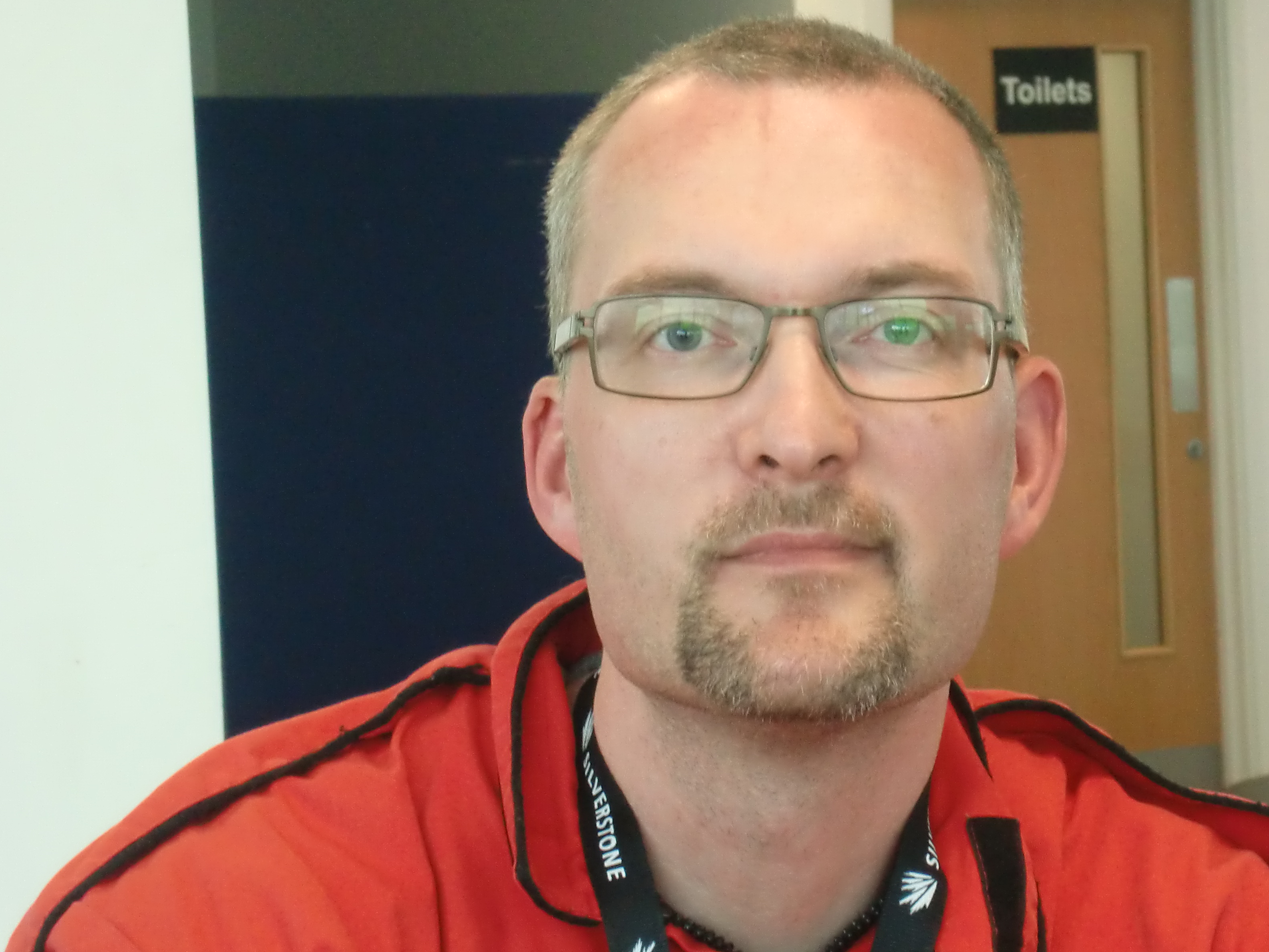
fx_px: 4802
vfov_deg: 11.3
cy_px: 492
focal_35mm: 131
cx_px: 781
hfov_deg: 15.0
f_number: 5.9
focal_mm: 18.6
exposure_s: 1/50
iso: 400
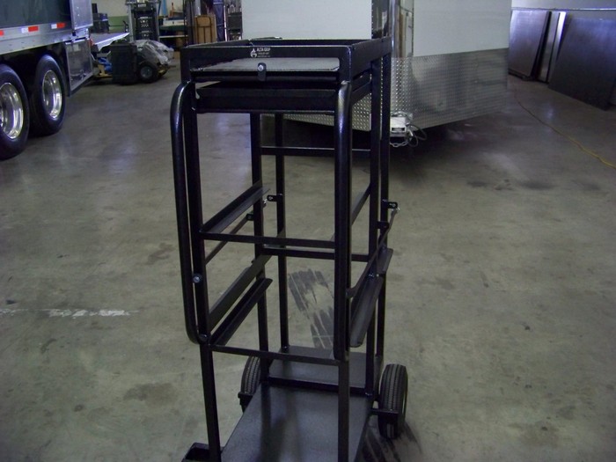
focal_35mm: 36
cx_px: 308
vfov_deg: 39.7
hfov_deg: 51.4
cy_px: 231
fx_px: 641
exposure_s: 1/30
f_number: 2.8
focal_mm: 5.85
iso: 400
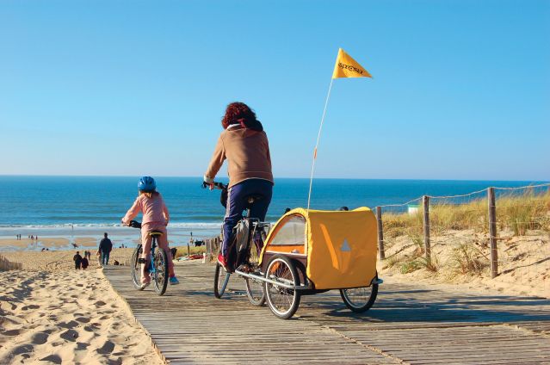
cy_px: 182
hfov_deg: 35.1
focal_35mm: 57
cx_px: 275
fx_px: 870
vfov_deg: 23.7
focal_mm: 38
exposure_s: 1/320
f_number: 9
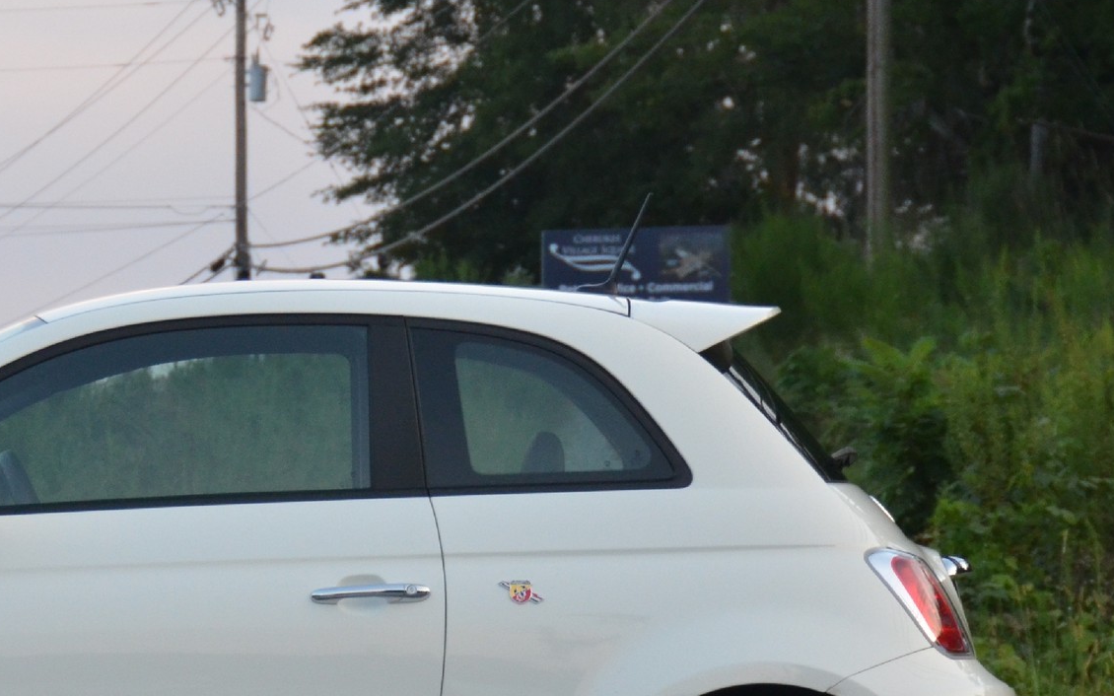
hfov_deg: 7.8
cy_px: 503
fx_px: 8196
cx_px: 259
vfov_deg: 4.9
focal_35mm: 270
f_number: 5
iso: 1250
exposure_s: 1/500
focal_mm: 80
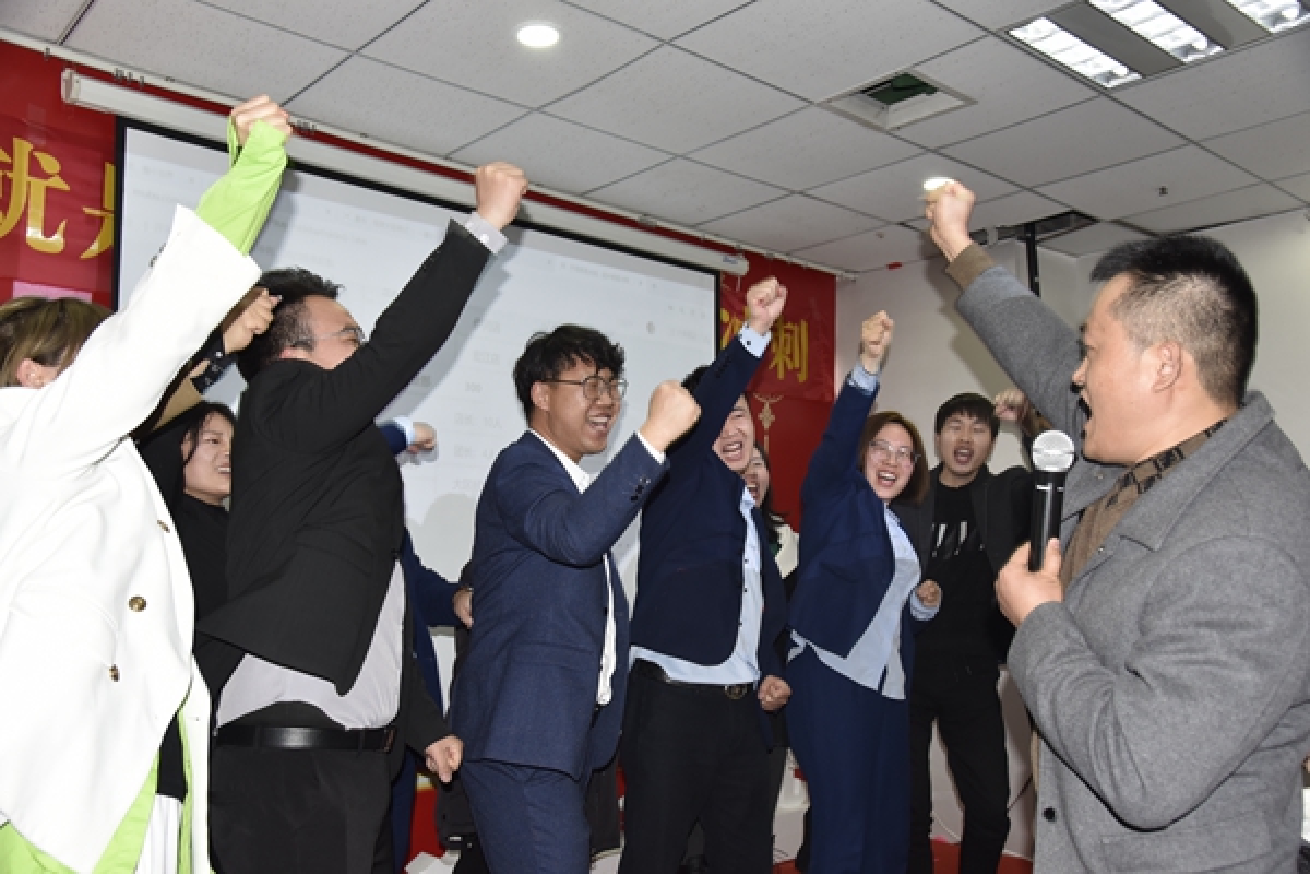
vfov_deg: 42.3
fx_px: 1128
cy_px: 437
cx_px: 655
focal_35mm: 31
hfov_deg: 60.3
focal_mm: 31
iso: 1000
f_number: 5
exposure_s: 1/60
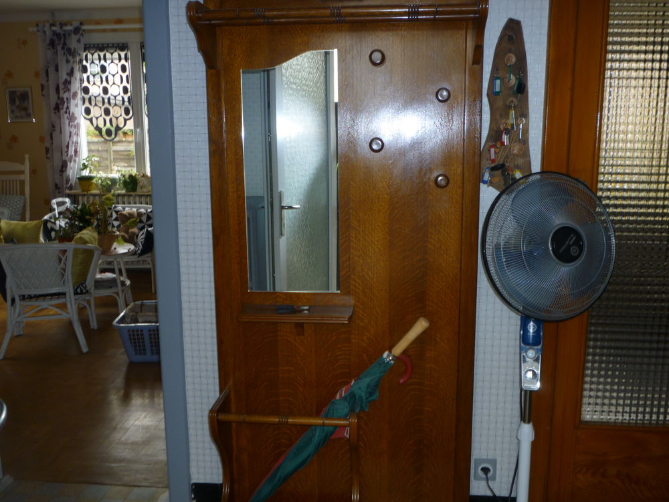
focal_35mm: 33
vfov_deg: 42.9
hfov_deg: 55.4
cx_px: 334
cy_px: 251
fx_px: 638
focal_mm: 5.8
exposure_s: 1/30
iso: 80
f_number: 3.5
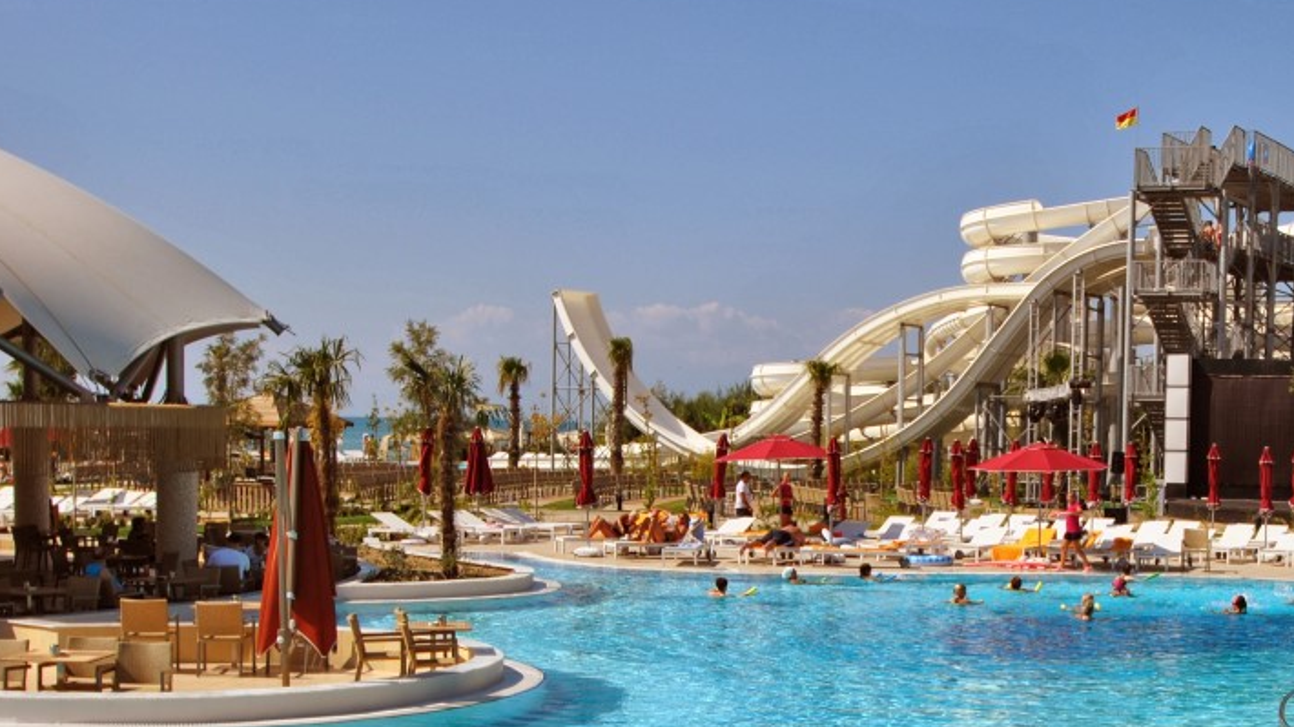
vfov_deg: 19.4
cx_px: 1005
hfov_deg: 33.5
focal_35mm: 61
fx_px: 2093
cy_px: 614
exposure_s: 1/320
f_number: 9
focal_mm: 24
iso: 100
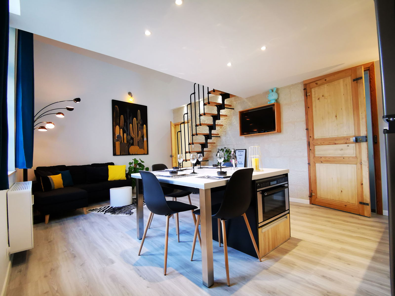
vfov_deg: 74.7
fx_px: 194
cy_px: 148
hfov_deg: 91.0
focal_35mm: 17
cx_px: 198
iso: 160
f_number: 2.2
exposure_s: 1/33.3
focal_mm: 2.26
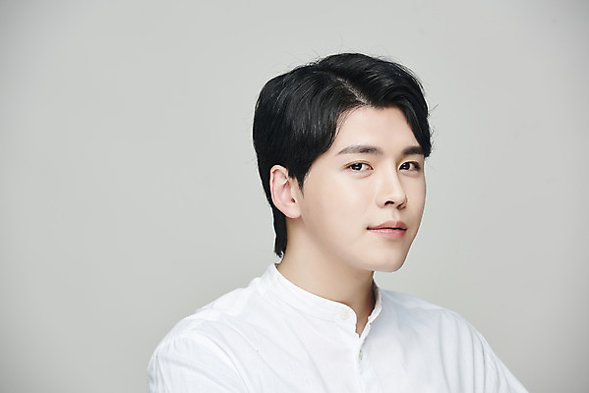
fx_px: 3274
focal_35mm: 200
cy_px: 196
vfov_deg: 6.9
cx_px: 294
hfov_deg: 10.3
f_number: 8
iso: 64
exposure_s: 1/125
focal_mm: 200
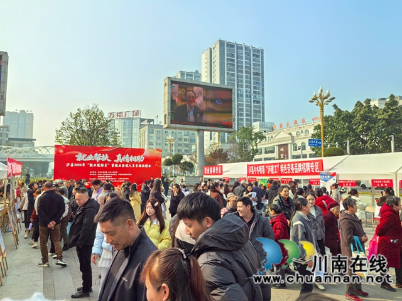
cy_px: 150
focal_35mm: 27
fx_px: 314
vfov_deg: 51.4
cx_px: 201
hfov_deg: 65.3
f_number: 1.9
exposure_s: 1/1513
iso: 50
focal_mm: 5.52
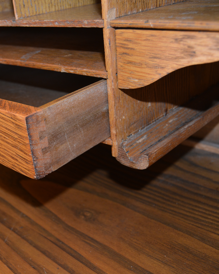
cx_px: 51
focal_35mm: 44
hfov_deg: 33.4
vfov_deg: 42.0
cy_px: 144
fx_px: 356
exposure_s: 1/60
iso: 450
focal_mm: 18
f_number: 3.5
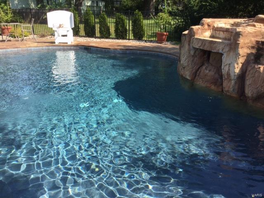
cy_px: 99
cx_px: 132
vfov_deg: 45.4
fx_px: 236
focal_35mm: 31
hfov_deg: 58.4
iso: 25
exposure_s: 1/554
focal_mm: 3.3
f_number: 2.4
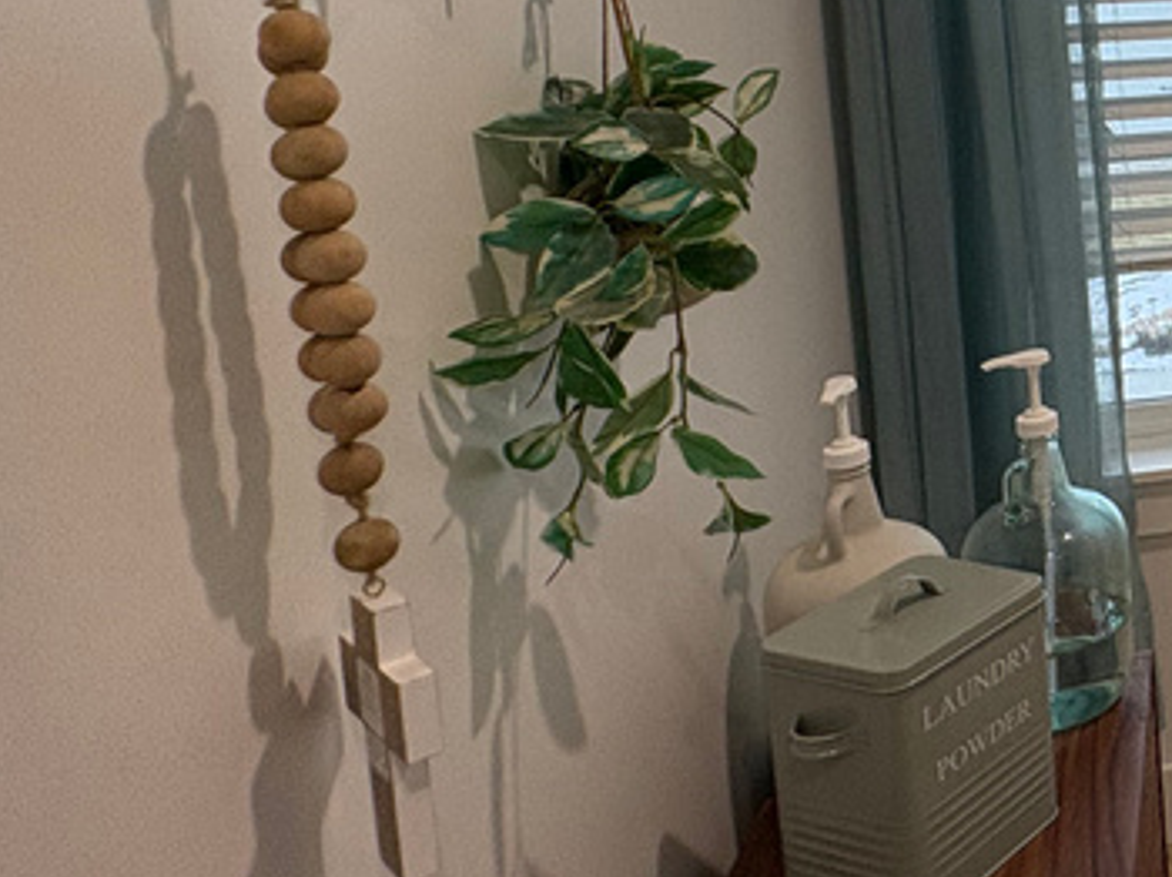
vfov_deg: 33.6
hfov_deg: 32.5
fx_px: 1387
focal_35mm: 41
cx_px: 1574
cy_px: 121
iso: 125
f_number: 2.2
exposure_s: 1/120
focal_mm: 2.22
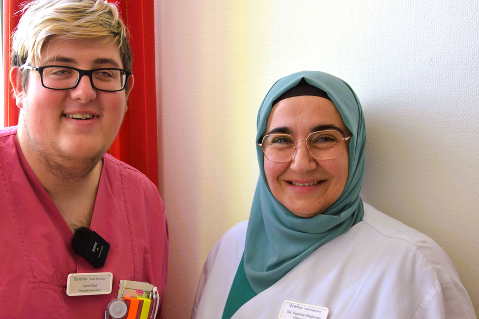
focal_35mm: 63
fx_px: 838
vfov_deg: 21.6
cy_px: 166
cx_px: 179
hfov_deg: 31.7
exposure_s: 1/125
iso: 280
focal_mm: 32
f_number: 5.6
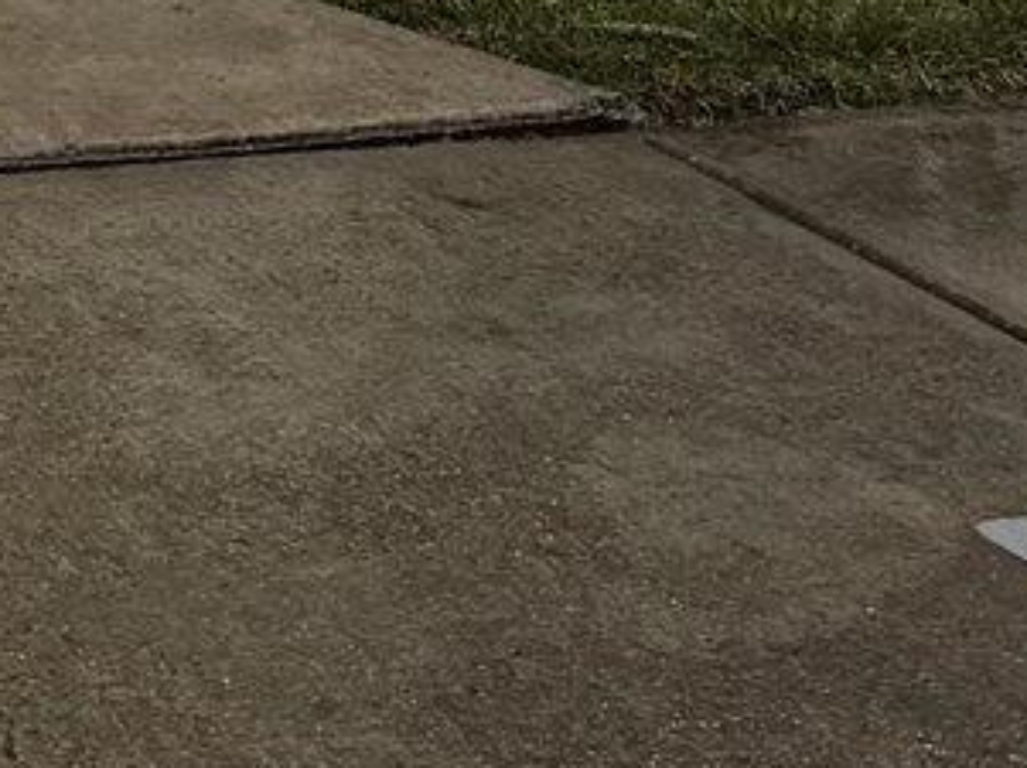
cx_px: -1491
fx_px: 5452
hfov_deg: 9.5
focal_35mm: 184
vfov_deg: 6.5
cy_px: -2304
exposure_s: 1/813
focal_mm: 6.76
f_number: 1.78
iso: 80
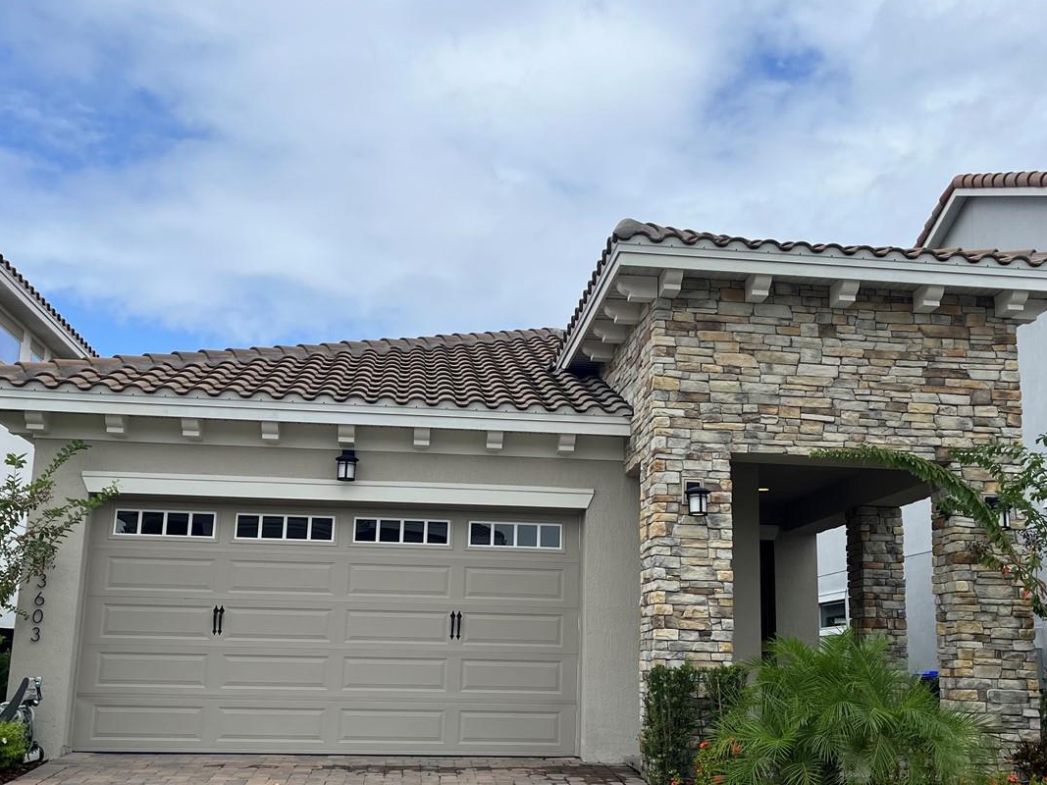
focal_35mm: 39
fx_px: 1179
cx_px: 563
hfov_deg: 47.8
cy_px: 455
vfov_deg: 36.7
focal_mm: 5.1
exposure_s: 1/4016
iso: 50
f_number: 1.6
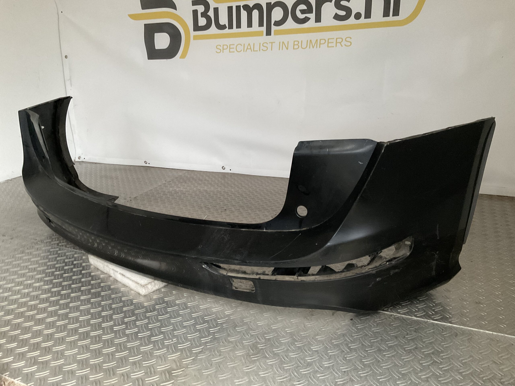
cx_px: 258
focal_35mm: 29
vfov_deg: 48.2
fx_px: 431
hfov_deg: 61.7
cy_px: 193
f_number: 1.8
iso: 320
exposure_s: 1/40
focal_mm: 3
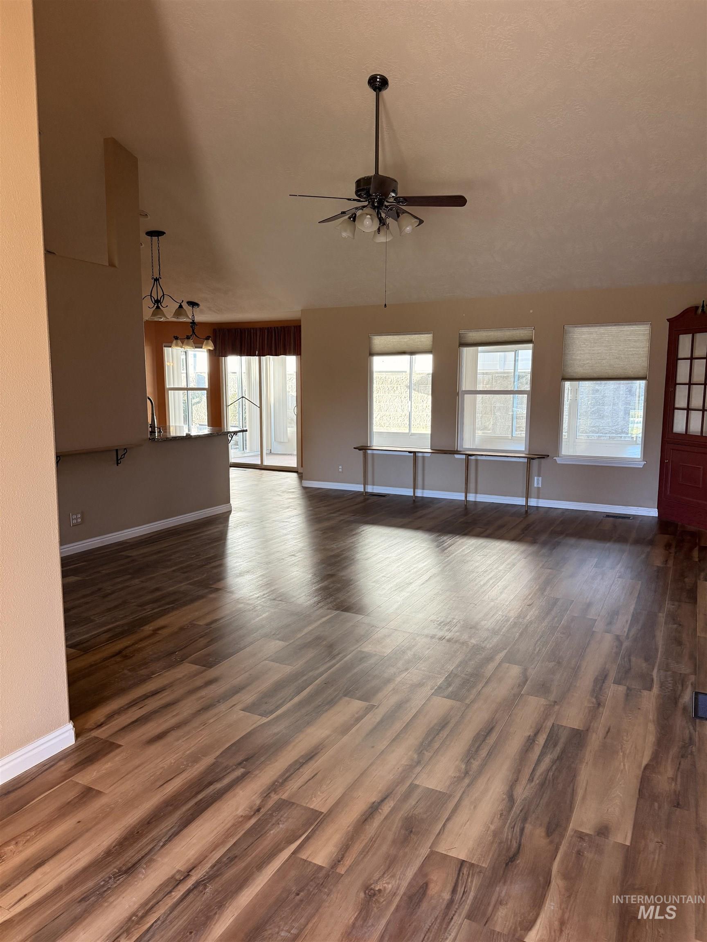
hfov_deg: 56.8
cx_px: 354
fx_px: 654
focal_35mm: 24
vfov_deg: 71.6
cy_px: 471
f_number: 1.78
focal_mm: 6.76
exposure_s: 1/120
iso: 250
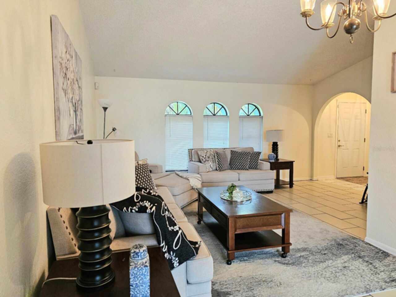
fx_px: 263
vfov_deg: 58.9
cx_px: 198
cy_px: 148
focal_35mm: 23
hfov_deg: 73.9
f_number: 1.7
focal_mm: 6.3
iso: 500
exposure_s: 1/120
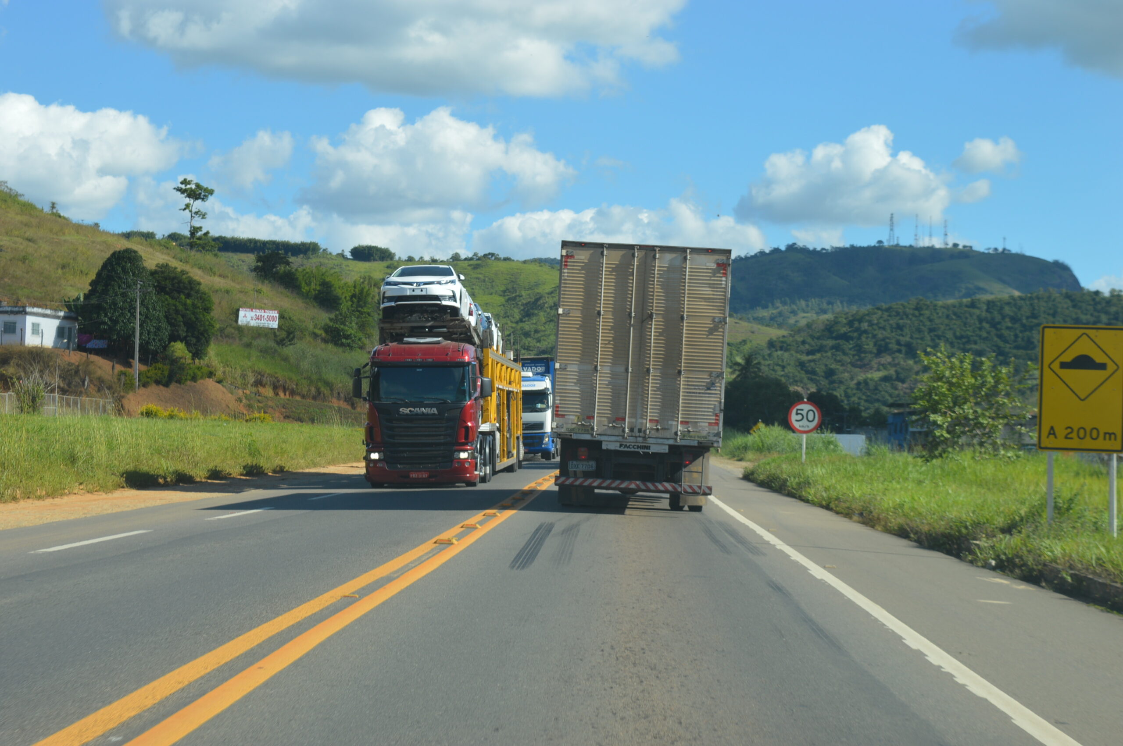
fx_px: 1963
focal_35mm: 63
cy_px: 373
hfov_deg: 31.9
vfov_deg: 21.5
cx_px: 562
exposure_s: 1/250
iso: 100
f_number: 8
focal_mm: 42
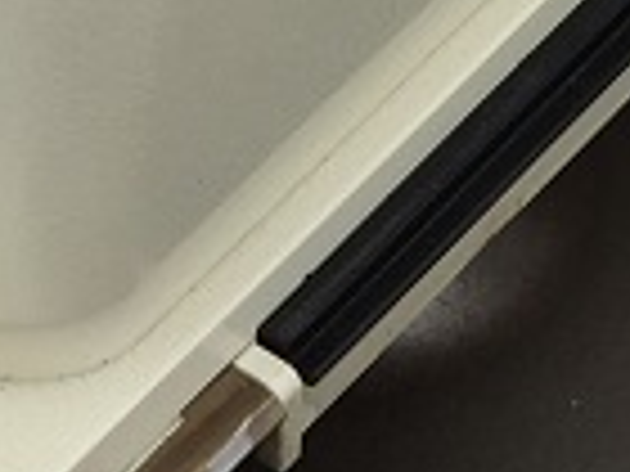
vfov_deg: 6.9
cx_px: 171
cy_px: 1180
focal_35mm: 203
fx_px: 3695
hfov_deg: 9.7
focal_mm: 4.15
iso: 32
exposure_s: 1/557
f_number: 2.2
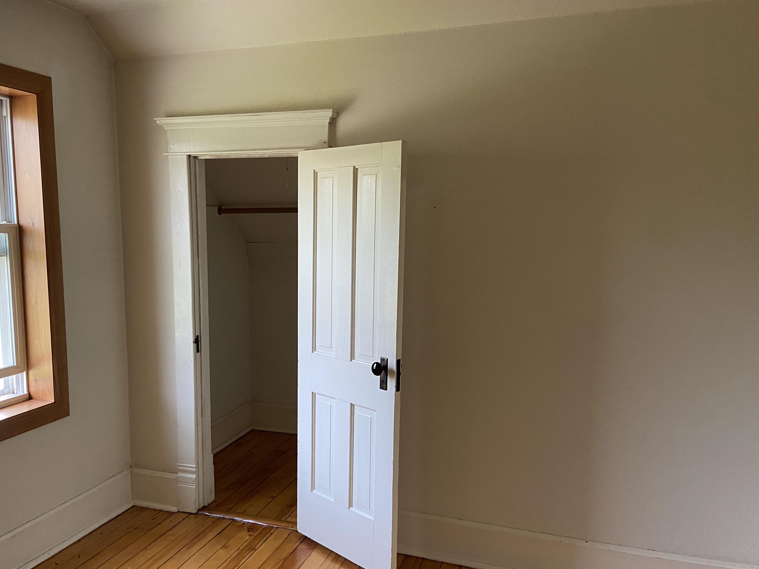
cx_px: 337
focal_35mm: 29
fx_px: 636
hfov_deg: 61.5
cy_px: 301
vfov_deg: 48.2
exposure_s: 1/60
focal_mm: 4.25
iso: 125
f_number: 1.8
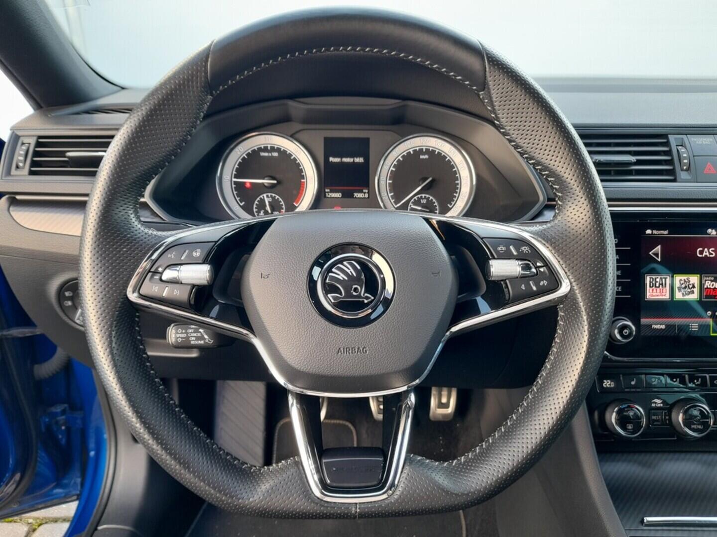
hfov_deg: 69.4
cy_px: 268
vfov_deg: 54.9
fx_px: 518
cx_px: 358
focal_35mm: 25
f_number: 2
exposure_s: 1/50
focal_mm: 4.6
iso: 100
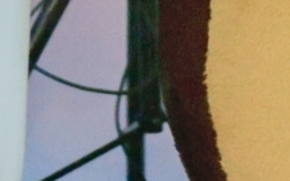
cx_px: 32
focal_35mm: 382
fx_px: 3019
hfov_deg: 5.5
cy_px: -194
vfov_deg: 3.4
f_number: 2.2
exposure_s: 1/200
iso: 6400
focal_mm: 50
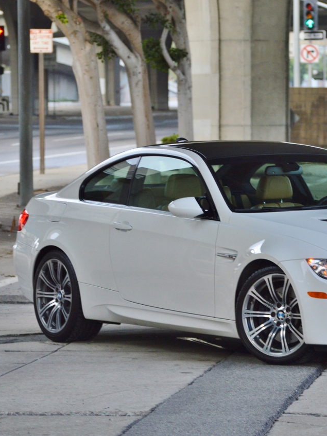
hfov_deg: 6.5
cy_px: 218
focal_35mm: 229
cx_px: 257
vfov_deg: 8.7
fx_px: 2882
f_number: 4.5
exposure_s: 1/200
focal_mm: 105
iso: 400
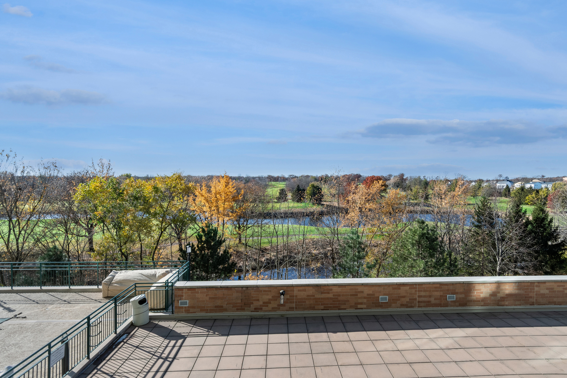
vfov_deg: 67.4
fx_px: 283
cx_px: 284
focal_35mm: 18
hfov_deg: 90.0
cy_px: 189
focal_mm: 12
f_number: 8
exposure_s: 1/320
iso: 400
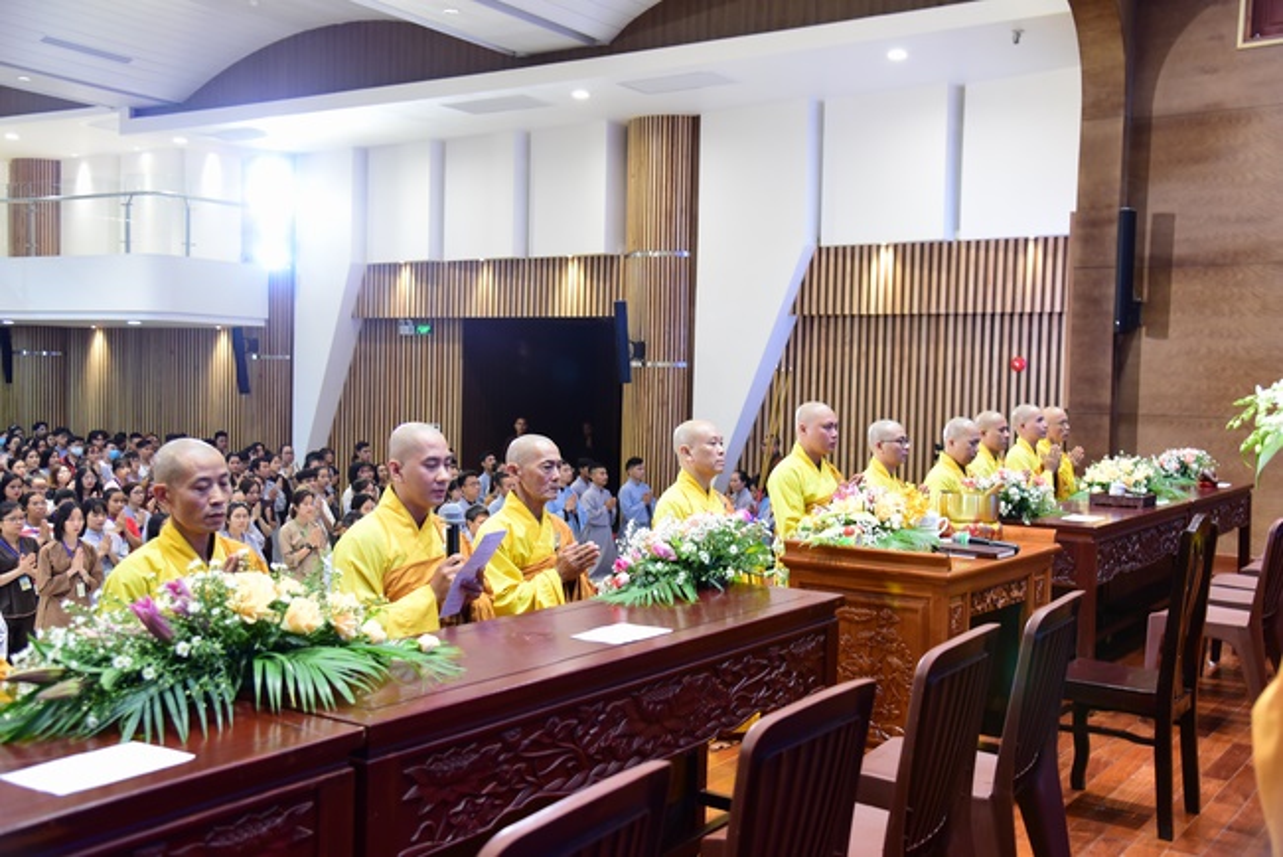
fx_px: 1355
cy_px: 428
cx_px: 642
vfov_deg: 35.1
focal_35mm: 38
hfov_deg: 50.7
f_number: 4.5
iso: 1250
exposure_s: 1/40
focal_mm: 38
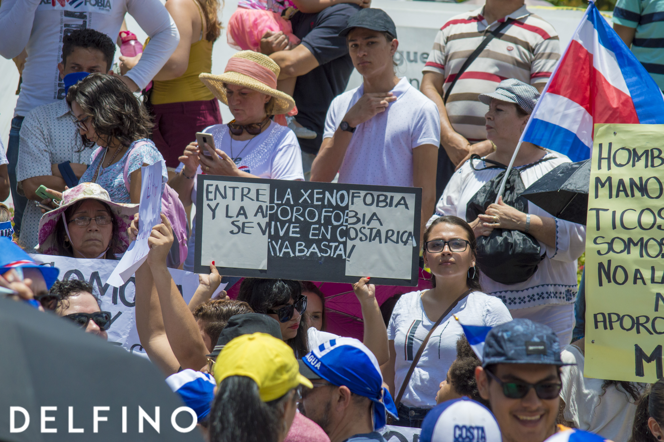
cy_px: 221
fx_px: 3732
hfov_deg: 10.2
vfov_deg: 6.8
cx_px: 332
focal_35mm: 202
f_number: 7.1
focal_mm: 135
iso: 400
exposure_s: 1/2000
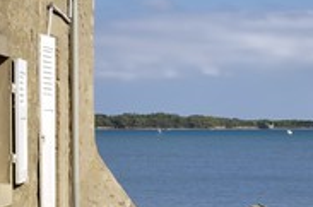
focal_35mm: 166
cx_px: 216
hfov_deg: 12.4
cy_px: 176
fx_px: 1440
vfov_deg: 8.2
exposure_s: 1/160
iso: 100
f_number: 12
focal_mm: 48
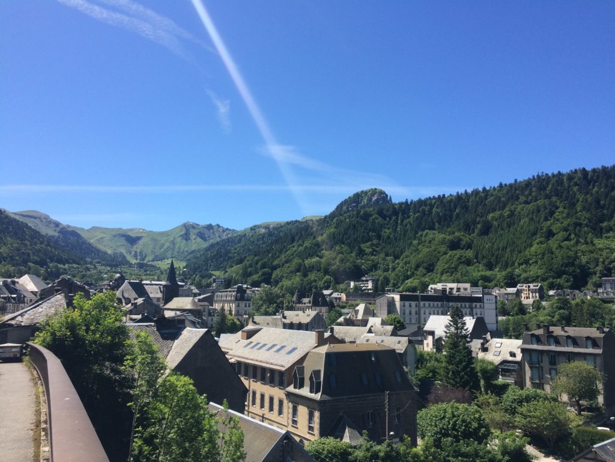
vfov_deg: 48.2
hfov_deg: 61.7
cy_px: 231
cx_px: 308
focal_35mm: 29
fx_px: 515
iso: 32
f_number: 2.2
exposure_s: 1/1580
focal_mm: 4.15
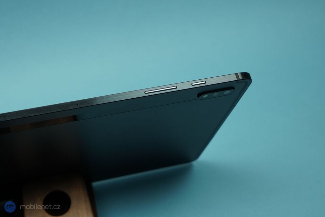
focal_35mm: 40
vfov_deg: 33.4
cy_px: 108
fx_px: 361
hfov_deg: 48.5
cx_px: 162
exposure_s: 1/160
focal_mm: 40
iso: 1600
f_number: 7.1
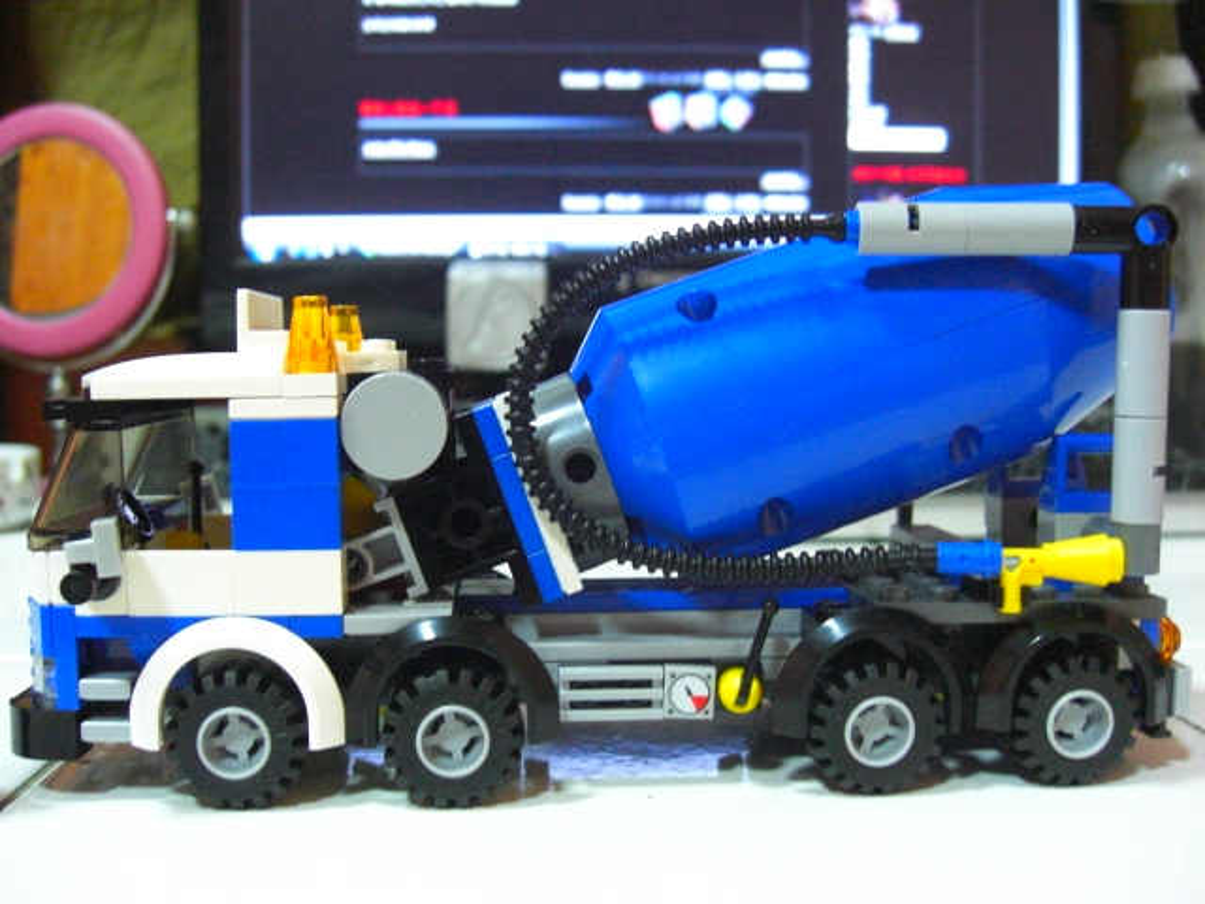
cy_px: 452
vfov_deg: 37.7
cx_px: 602
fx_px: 1323
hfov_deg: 49.0
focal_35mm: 38
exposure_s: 1/15
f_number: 2.8
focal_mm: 7.9
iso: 800
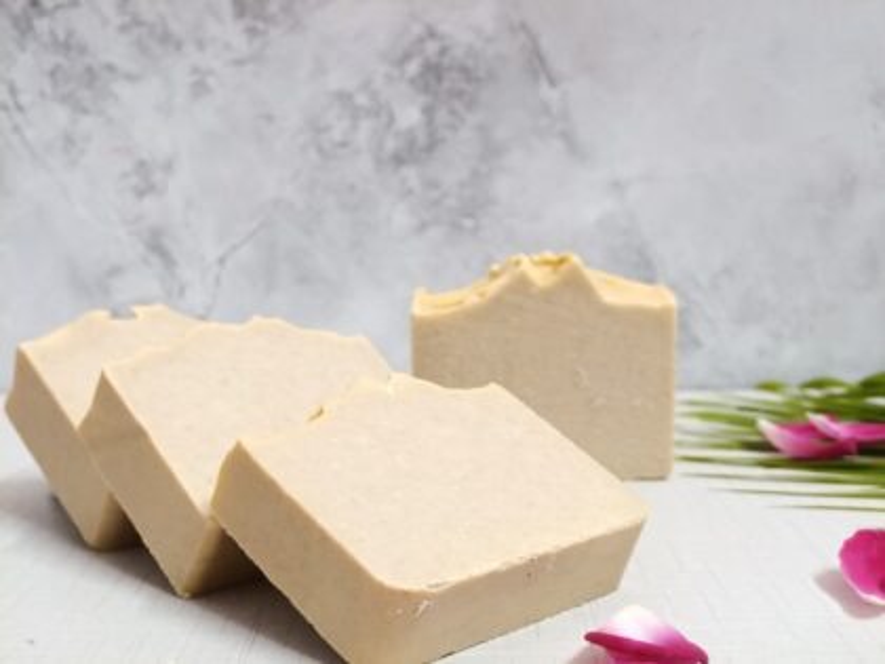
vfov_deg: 30.9
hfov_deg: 40.4
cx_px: 442
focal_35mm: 47
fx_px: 1202
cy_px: 332
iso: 1600
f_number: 4.5
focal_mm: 7.08
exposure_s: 1/25
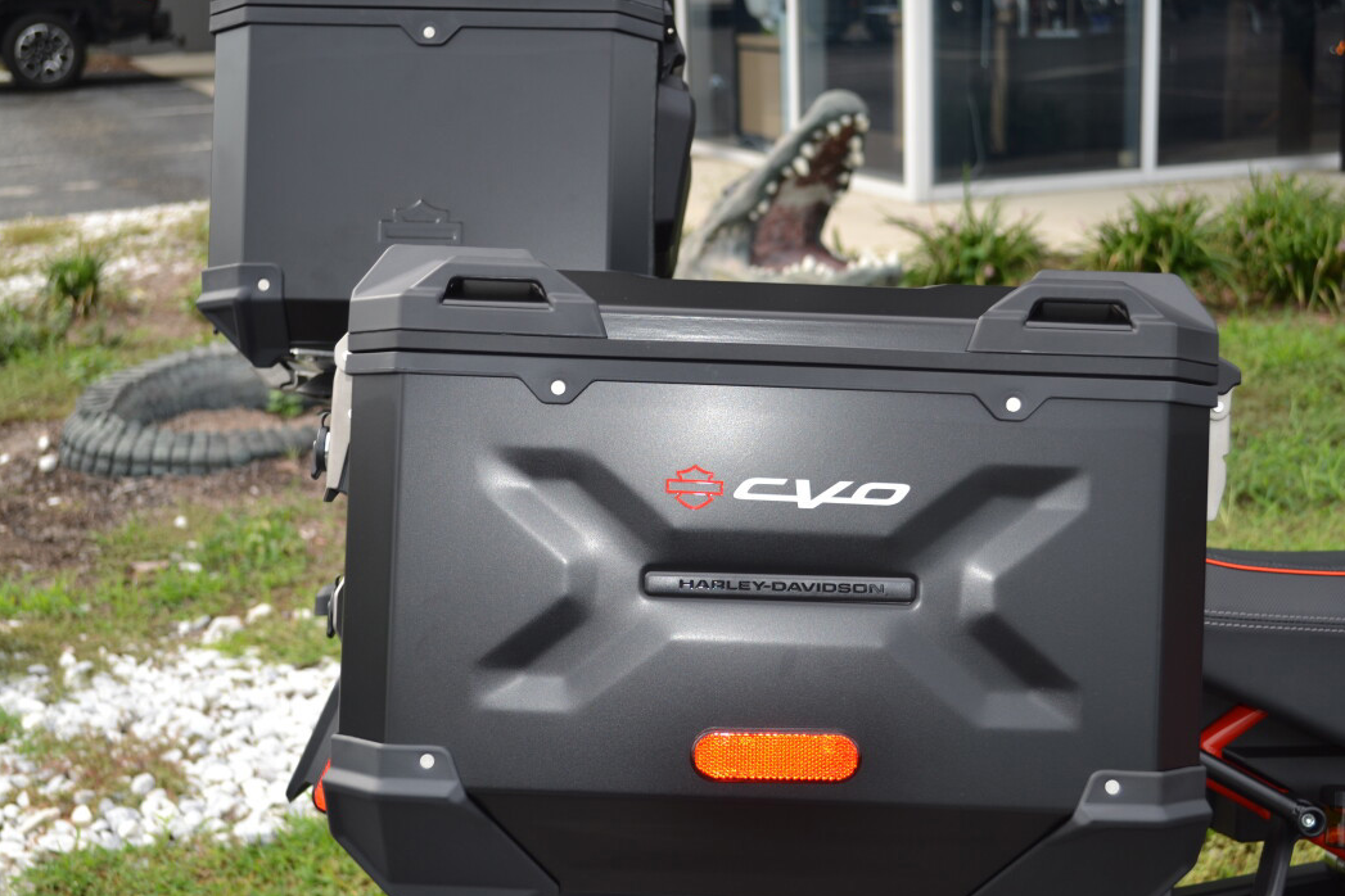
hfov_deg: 36.2
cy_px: 449
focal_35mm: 55
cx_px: 723
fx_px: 2055
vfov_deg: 24.6
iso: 100
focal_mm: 32
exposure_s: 1/125
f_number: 4.8
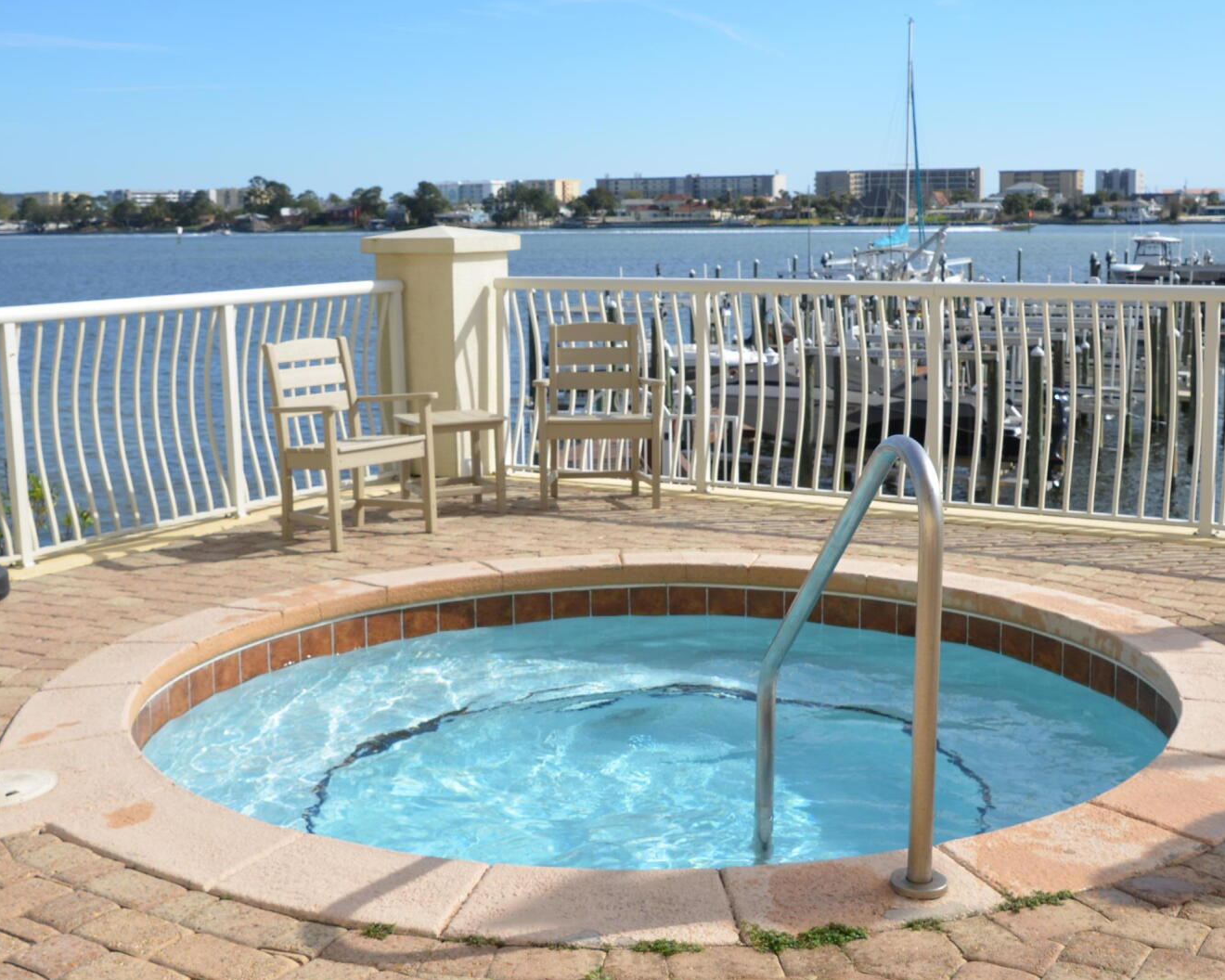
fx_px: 1621
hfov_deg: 41.4
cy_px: 421
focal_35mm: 45
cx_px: 612
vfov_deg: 33.6
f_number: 8
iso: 100
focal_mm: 21
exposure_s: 1/250
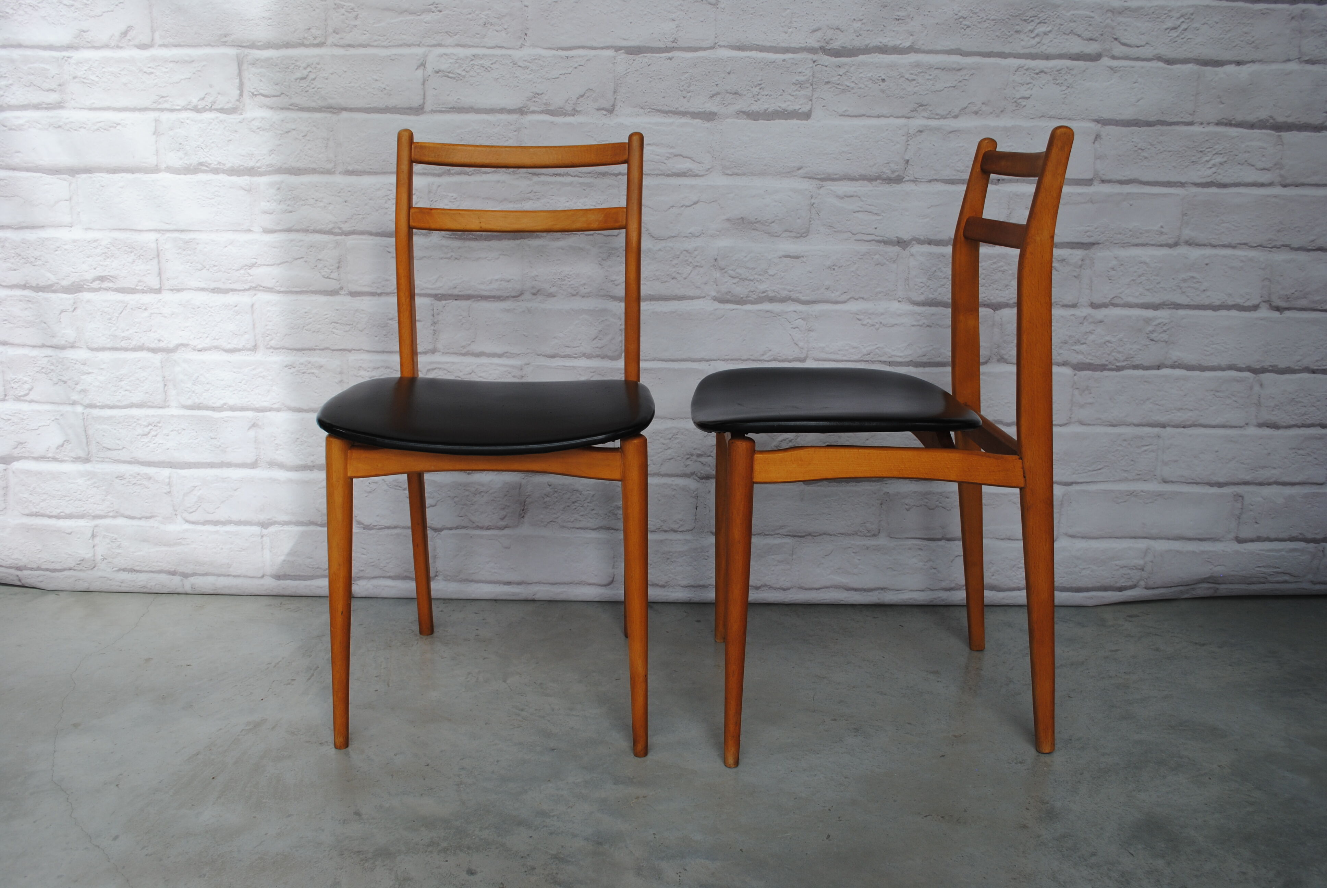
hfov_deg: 61.9
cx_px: 664
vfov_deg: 43.7
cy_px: 444
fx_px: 1107
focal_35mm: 30
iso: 100
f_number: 7.1
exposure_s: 1/200
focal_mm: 20
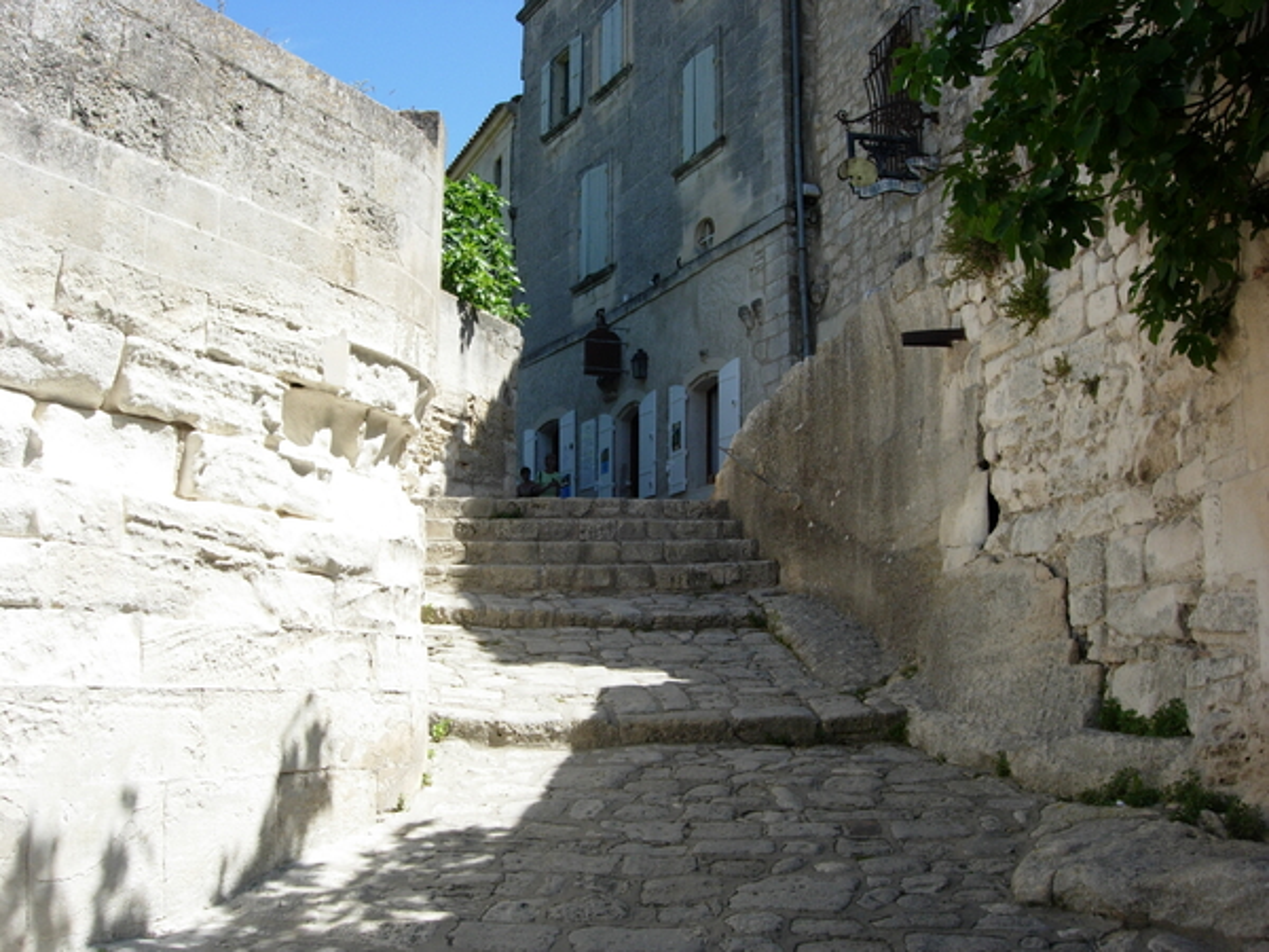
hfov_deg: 49.0
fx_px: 1393
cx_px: 634
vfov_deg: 37.7
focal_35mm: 38
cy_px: 476
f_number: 4.8
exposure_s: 1/418
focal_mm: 7.8
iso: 64
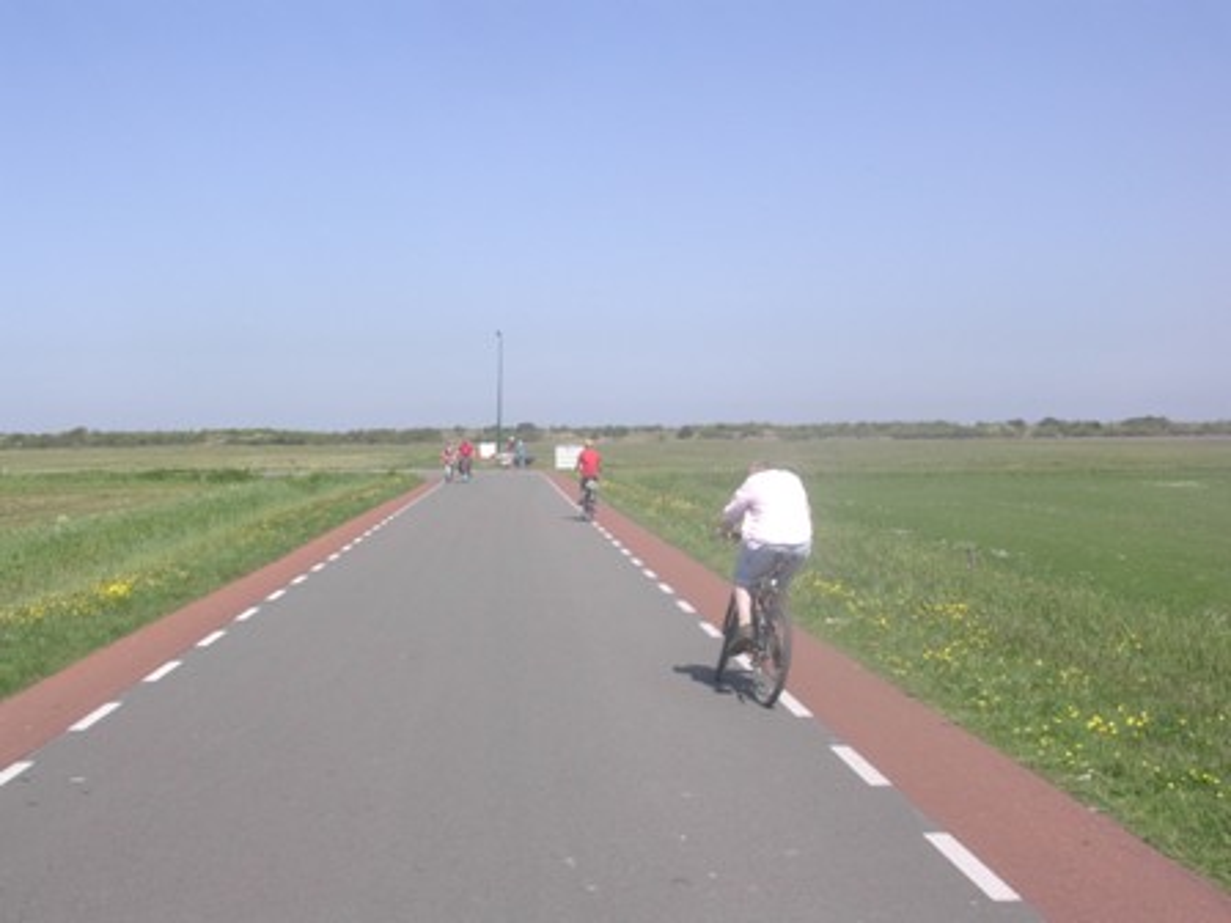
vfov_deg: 32.2
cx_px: 616
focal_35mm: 45
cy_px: 462
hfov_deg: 42.1
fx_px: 1600
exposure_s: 1/304
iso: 70
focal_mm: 6.7
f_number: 5.8
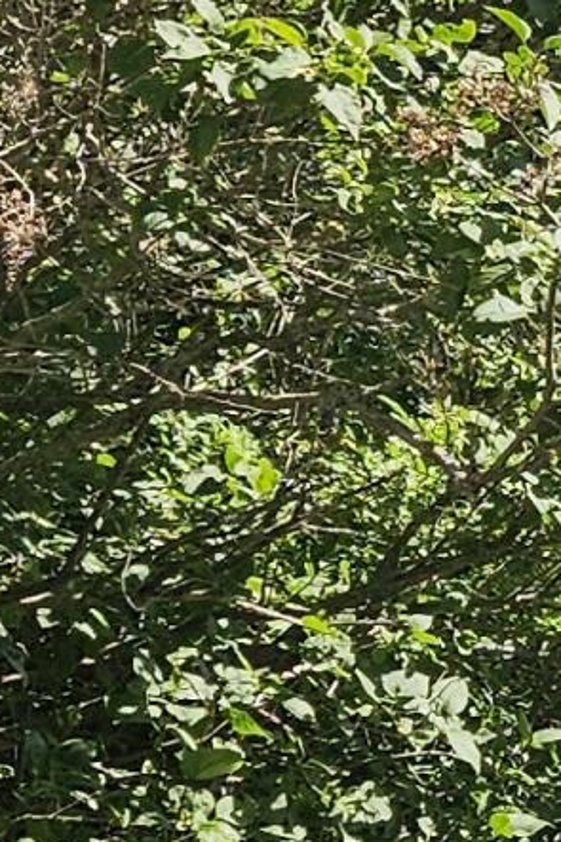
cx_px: 1942
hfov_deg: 7.1
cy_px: 420
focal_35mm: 162
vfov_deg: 12.7
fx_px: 3789
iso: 32
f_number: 1.8
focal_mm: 5.4
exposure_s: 1/1429
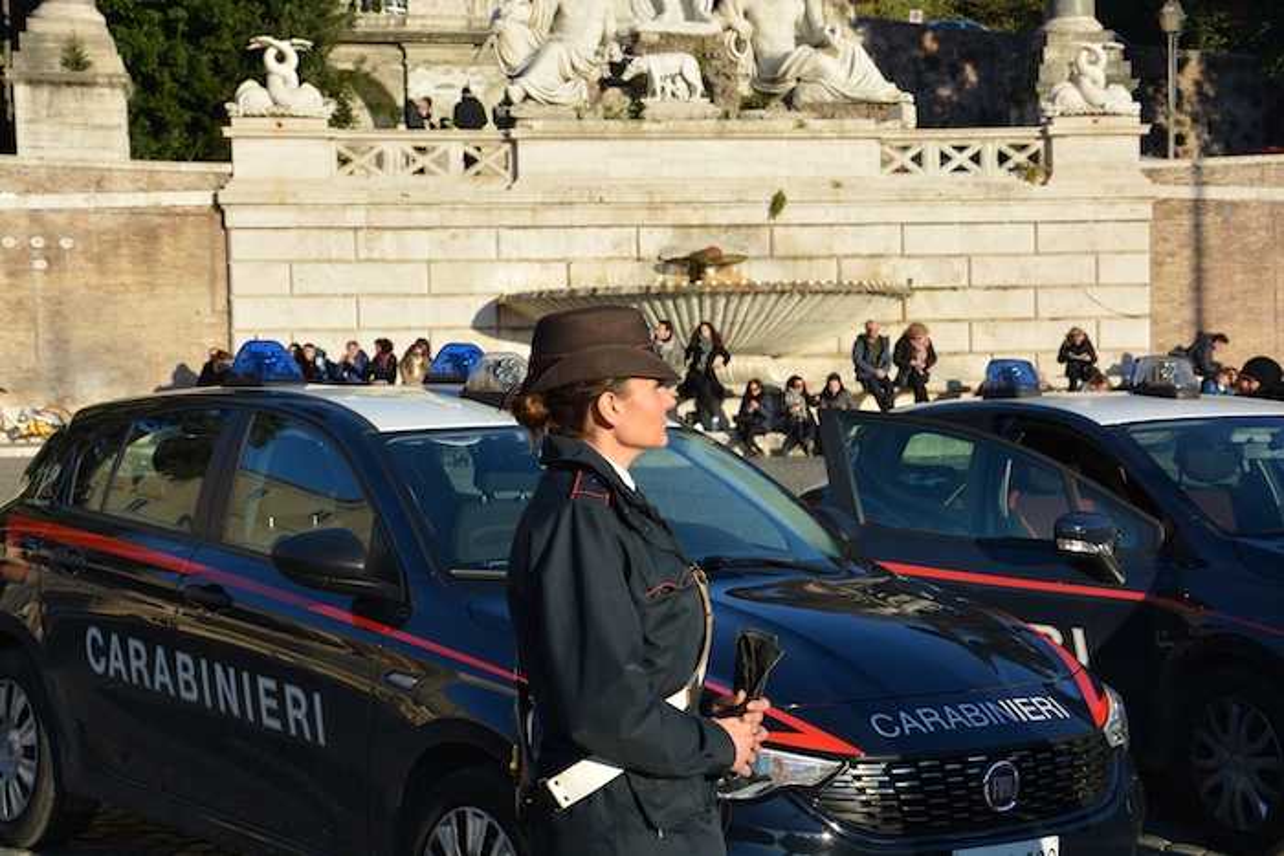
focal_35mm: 68
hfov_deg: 29.9
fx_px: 2408
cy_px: 428
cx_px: 642
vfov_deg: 20.2
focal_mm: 45
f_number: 8
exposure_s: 1/250
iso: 125
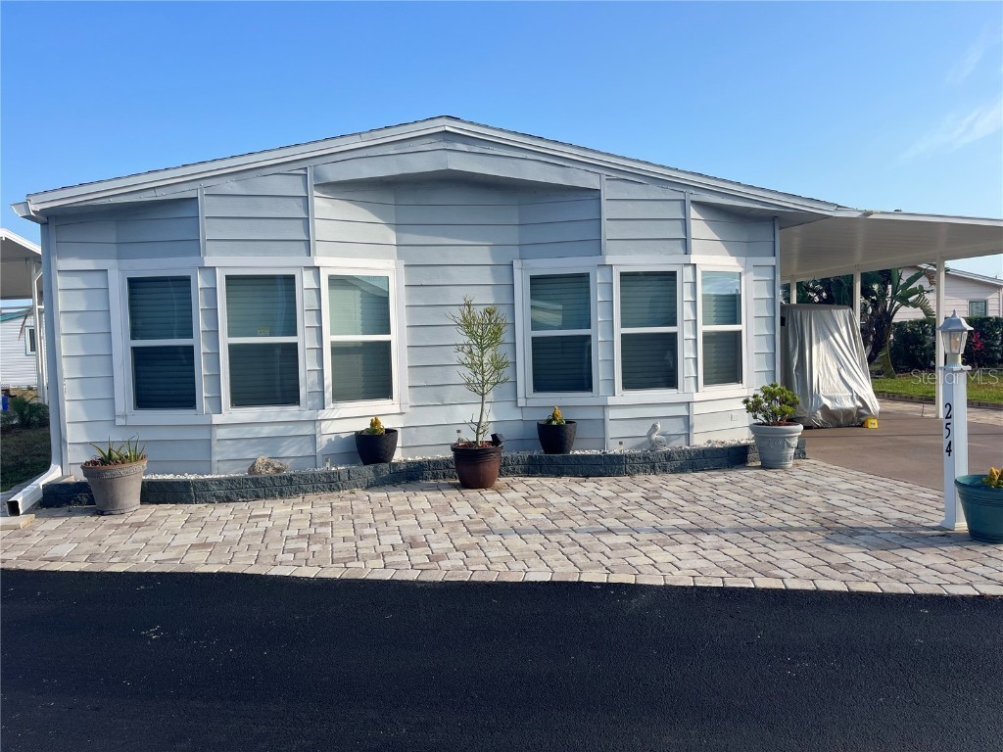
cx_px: 502
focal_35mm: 26
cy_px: 376
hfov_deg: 67.3
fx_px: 753
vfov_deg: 53.1
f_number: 1.6
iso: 50
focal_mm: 5.1
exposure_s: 1/2571
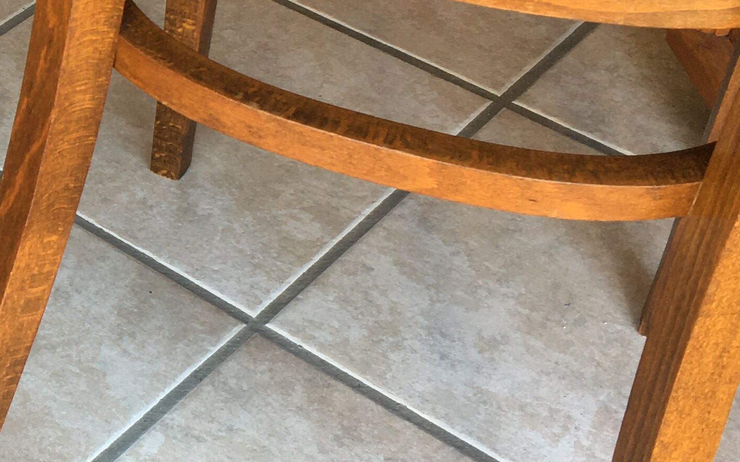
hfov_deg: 21.7
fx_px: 1775
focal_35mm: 88
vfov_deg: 14.8
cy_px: 121
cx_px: -165
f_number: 2.2
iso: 32
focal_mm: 4.15
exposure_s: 1/50
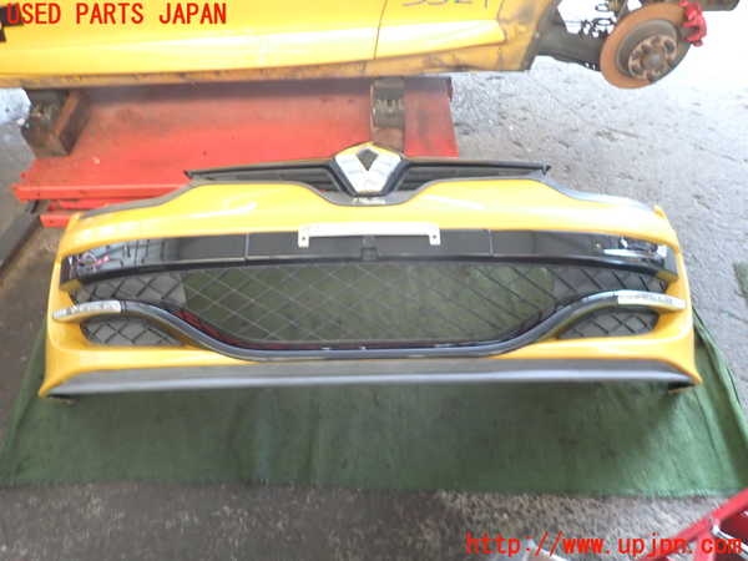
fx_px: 540
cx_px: 374
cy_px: 280
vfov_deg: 54.9
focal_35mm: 25
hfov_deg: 69.4
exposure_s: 1/30
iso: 320
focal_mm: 4.5
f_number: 2
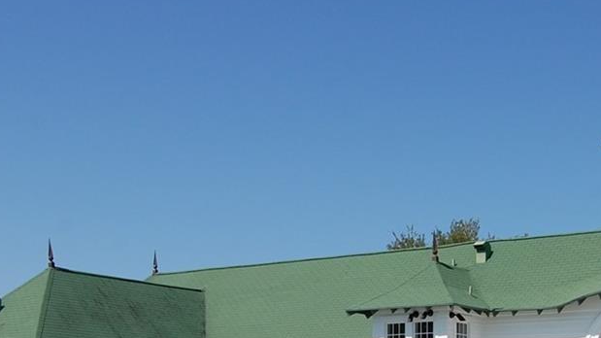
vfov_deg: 16.1
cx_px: 317
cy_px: 351
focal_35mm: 73
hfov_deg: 29.0
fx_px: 1163
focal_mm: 18
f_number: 11
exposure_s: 1/400
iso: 200
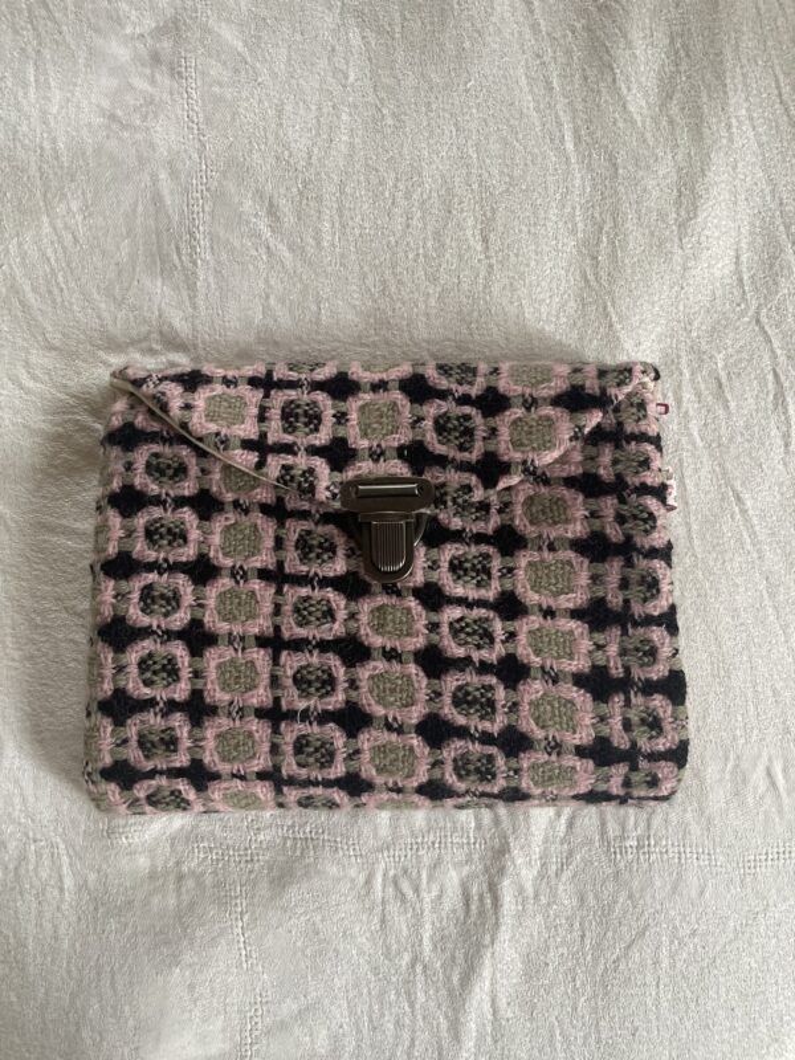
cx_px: 398
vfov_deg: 67.3
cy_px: 530
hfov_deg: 53.1
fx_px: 796
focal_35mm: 26
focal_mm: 4.2
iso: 250
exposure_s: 1/60
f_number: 1.6
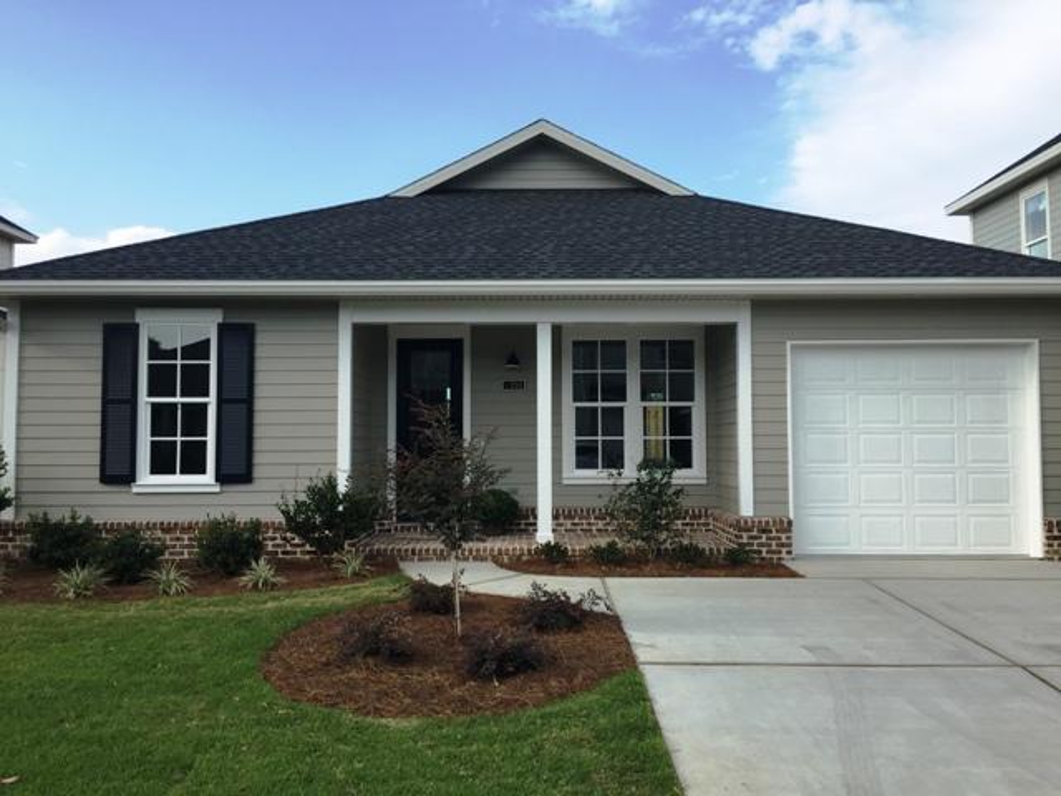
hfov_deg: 61.7
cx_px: 530
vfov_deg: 48.2
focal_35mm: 29
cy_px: 398
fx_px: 889
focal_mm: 4.15
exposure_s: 1/1236
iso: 32
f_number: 2.2
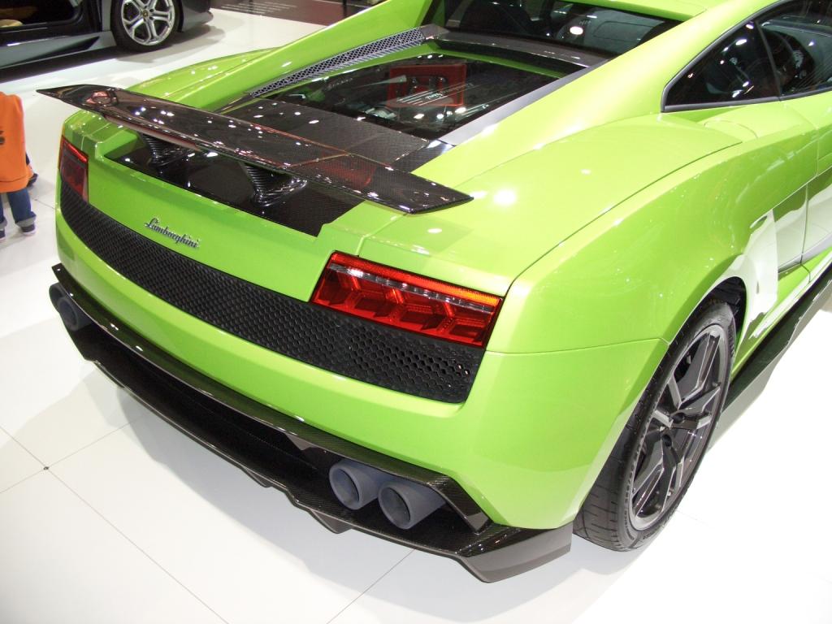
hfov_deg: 55.4
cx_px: 416
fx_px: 793
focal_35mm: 33
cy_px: 312
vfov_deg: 42.9
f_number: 2.8
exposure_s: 1/60
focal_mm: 7.1
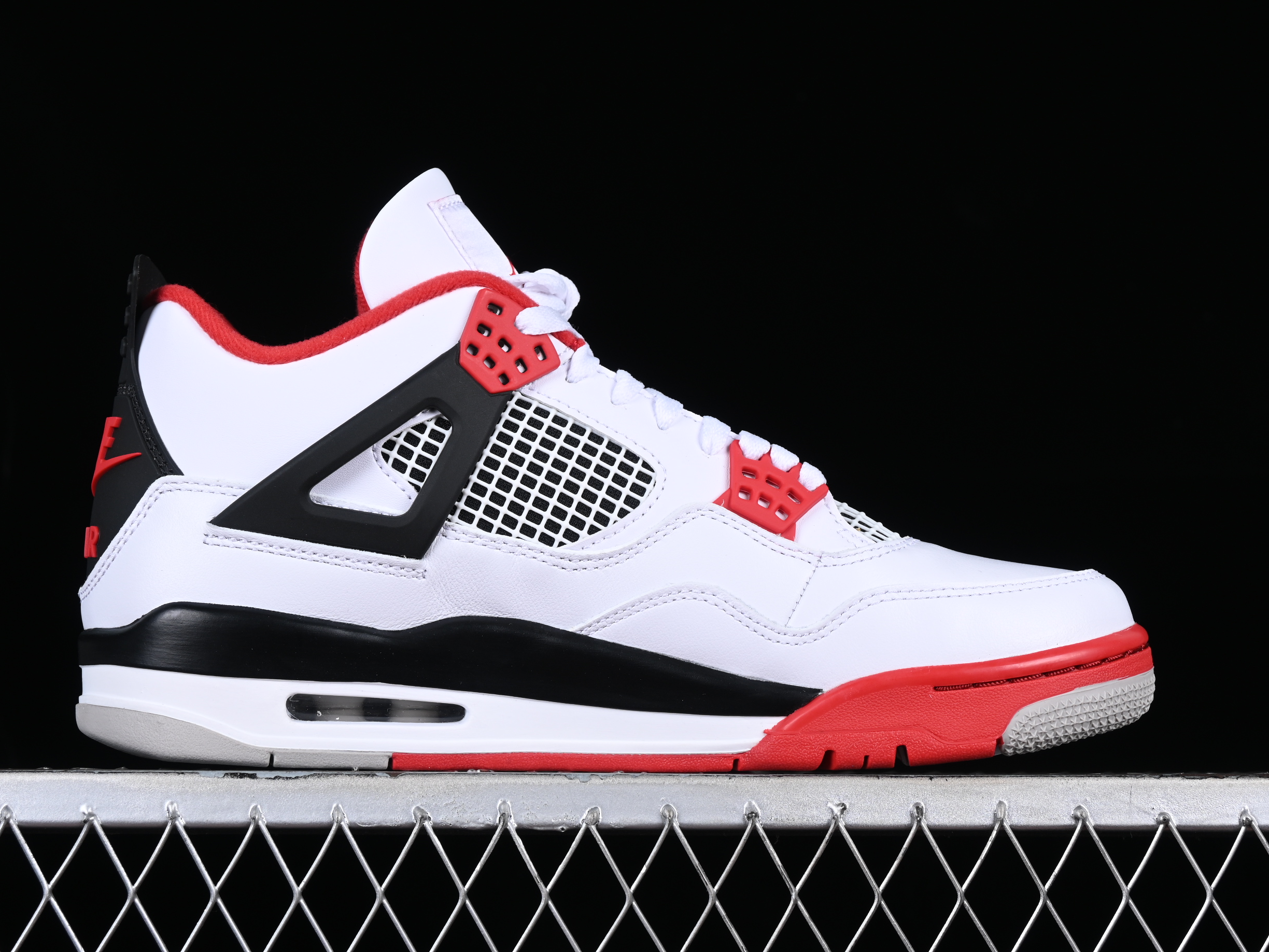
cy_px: 479
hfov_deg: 23.8
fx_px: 3006
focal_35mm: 82
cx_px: 594
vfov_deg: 18.0
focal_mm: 50
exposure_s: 1/125
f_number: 8
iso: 160
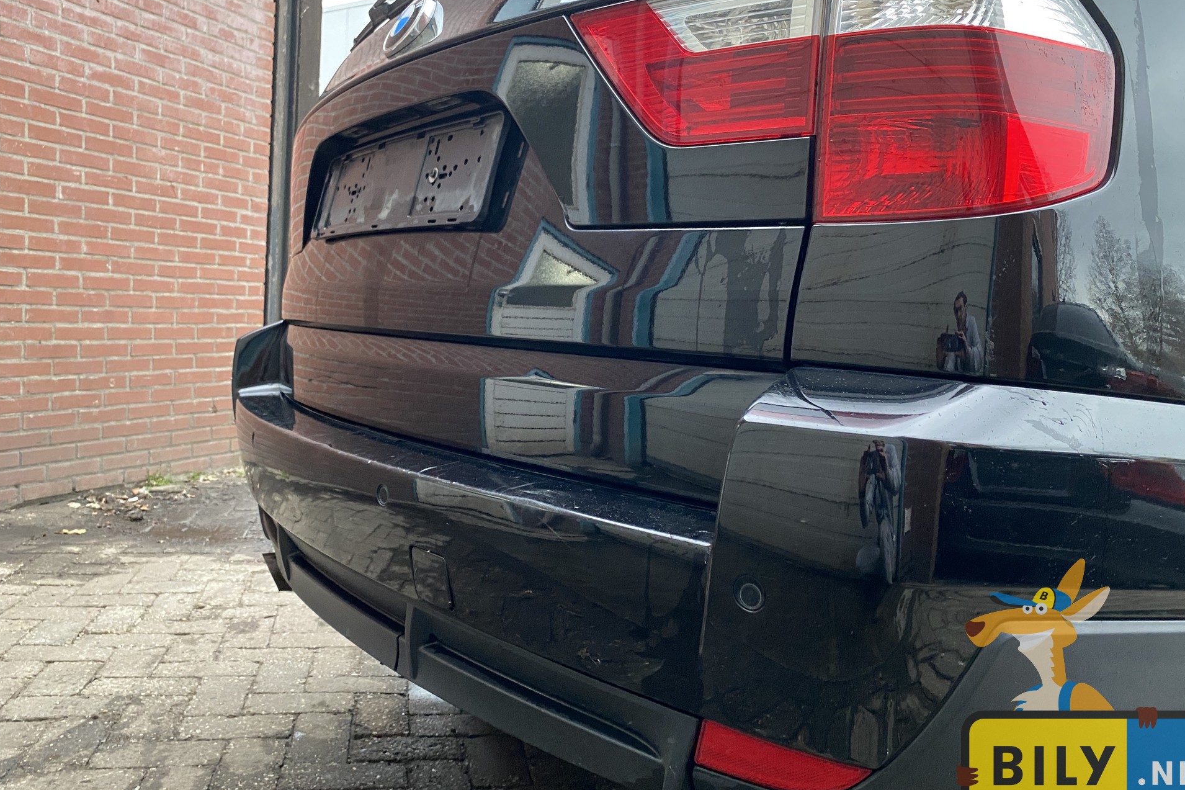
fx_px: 954
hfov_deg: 63.7
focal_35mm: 29
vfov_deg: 44.9
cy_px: 379
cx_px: 596
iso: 400
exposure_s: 1/60
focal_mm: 4.25
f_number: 1.8
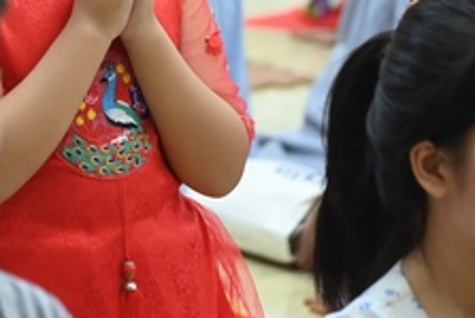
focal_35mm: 349
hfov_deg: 5.9
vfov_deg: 3.9
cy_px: -141
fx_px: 4608
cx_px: 66
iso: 2000
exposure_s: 1/40
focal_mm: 120
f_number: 4
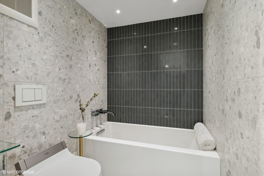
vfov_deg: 70.5
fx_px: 125
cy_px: 88
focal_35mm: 17
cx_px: 132
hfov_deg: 93.3
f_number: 8
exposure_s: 1/6
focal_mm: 17
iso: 200
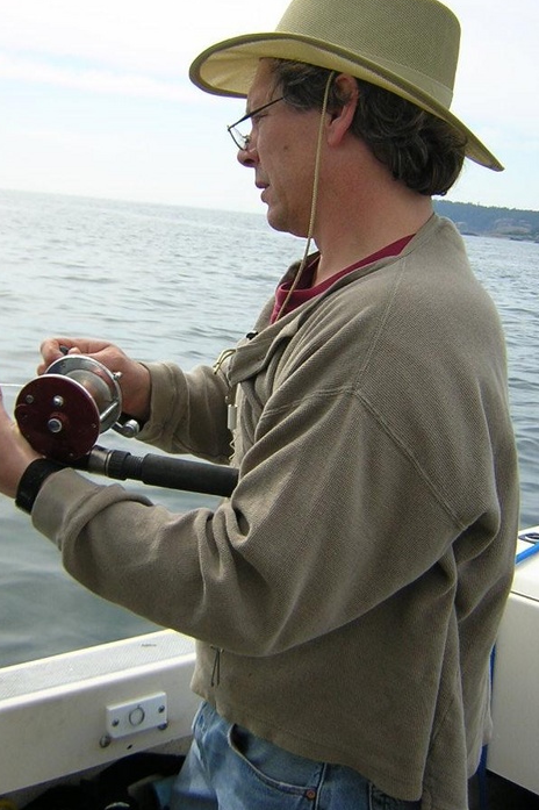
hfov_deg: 31.1
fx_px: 967
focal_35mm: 43
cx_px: 224
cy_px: 357
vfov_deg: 45.4
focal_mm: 4.7
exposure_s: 1/901
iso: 100
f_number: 2.6
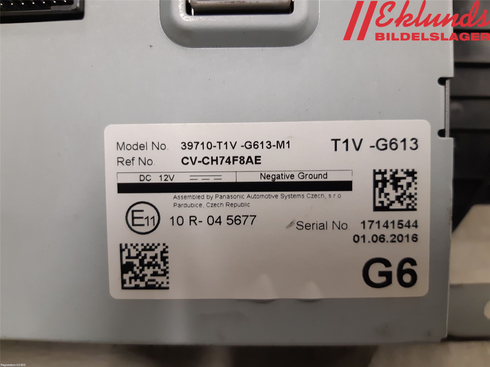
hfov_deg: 67.3
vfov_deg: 53.1
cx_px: 245
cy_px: 184
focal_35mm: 26
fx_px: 368
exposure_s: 1/50
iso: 160
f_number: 1.7
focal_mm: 3.93
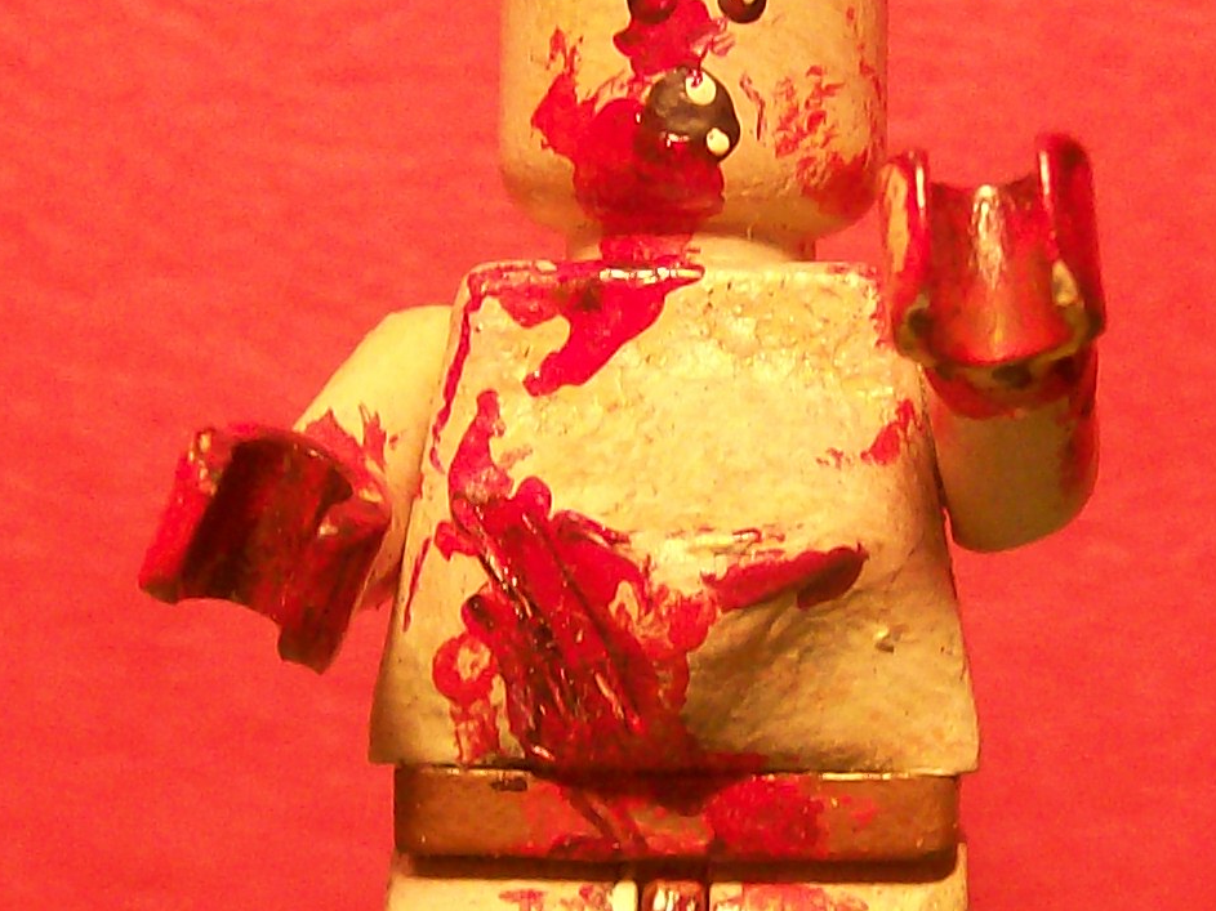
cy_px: 499
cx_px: 748
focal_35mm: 114
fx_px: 4004
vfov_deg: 13.0
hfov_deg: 17.2
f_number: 2.8
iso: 160
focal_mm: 5.8
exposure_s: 1/23.6
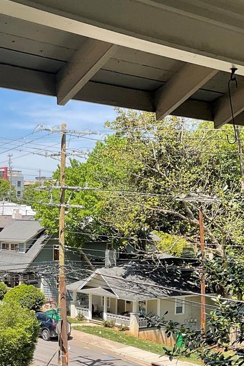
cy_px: 218
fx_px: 661
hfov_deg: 20.5
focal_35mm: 65
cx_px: 30
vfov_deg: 30.9
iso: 16
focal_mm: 3
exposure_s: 1/898
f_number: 1.8
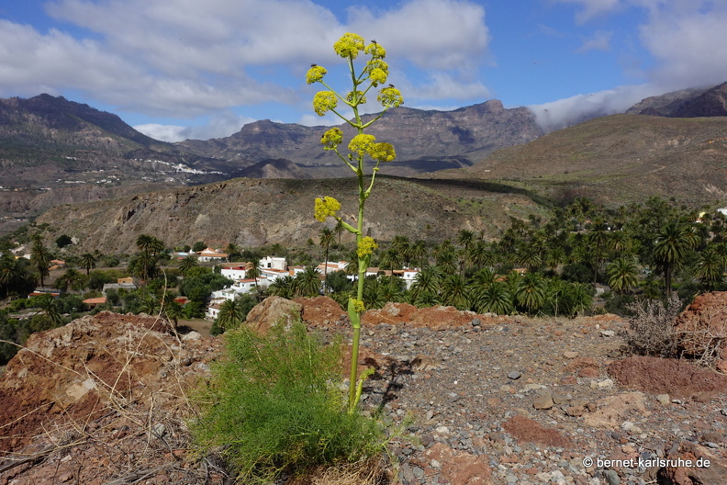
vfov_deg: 45.0
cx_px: 364
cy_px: 242
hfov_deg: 63.7
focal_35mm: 29
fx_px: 586
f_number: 7.1
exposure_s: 1/1000
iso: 200
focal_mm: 10.6
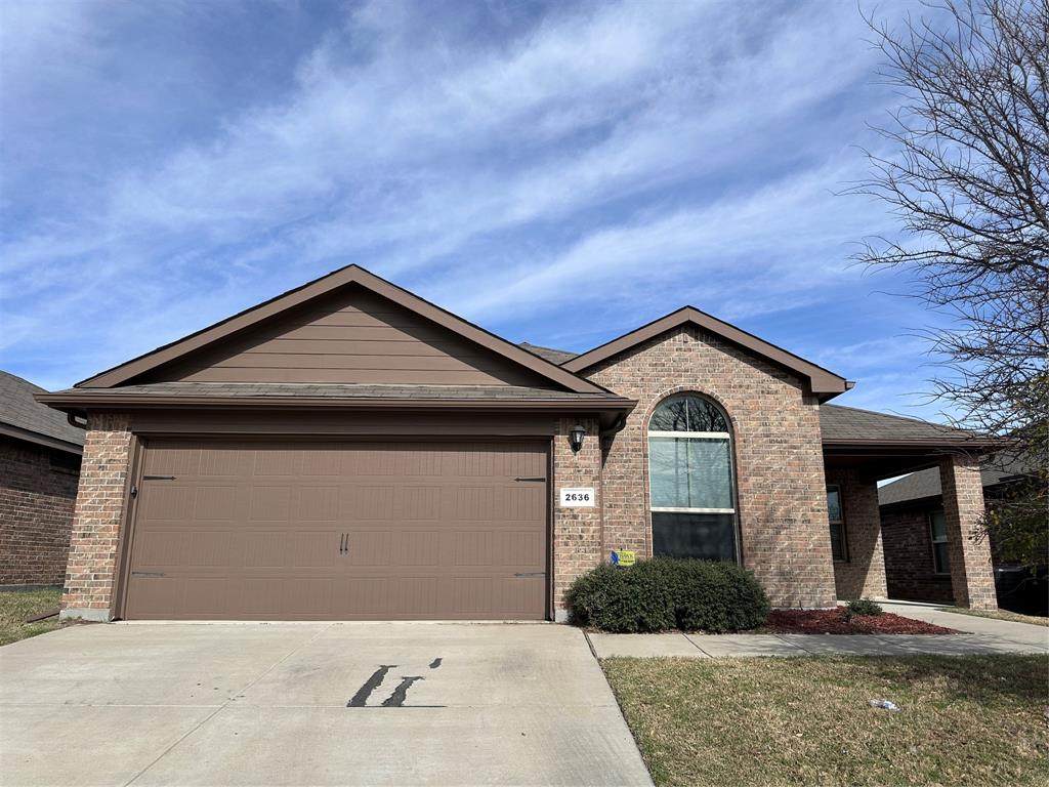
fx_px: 727
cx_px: 524
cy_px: 394
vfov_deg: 56.8
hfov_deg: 71.6
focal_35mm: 24
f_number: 1.78
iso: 80
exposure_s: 1/6623
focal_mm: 6.86
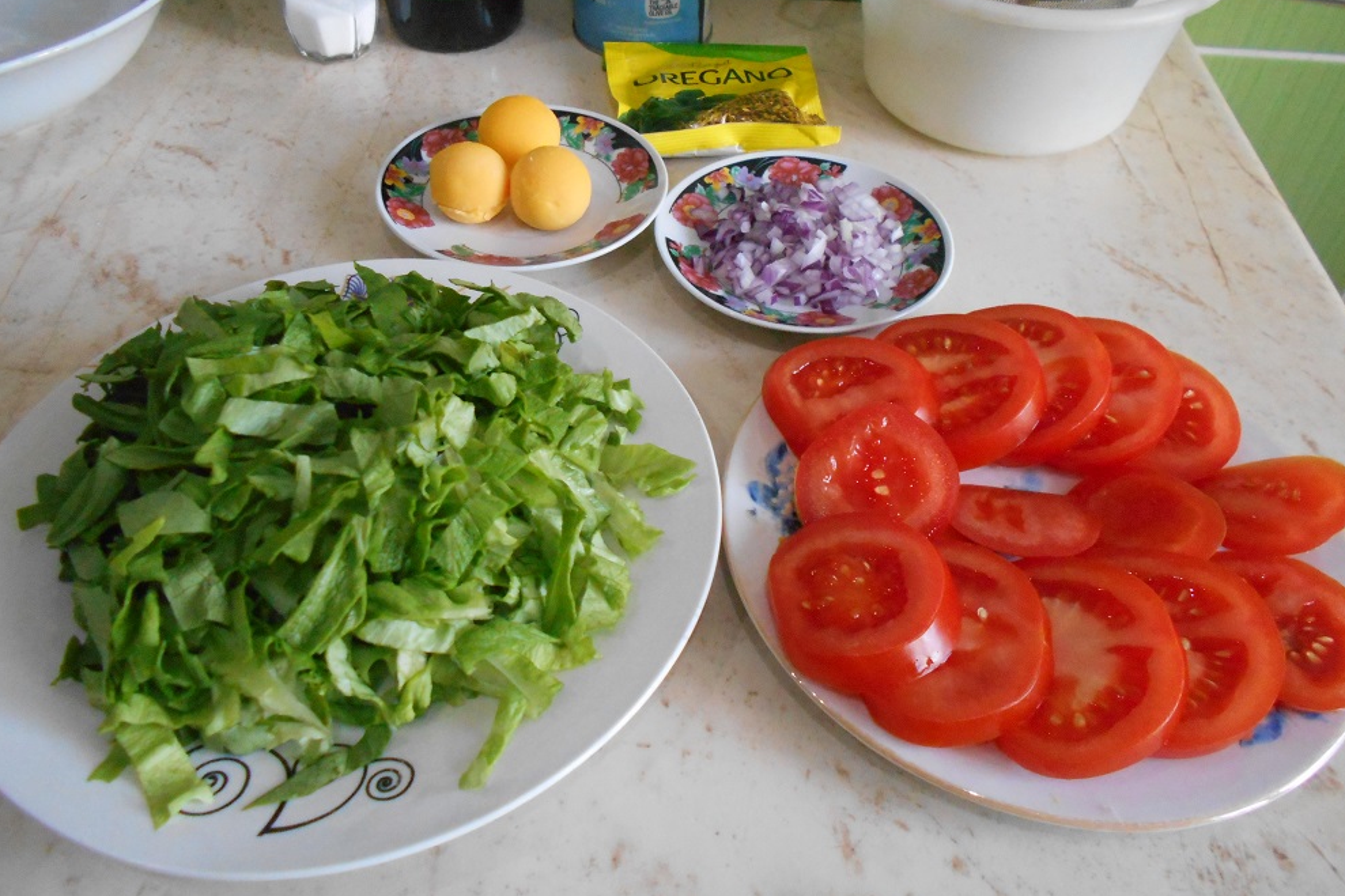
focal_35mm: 28
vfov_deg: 46.2
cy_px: 379
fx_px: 1046
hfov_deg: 65.5
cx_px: 691
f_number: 3.2
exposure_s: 1/100
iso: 800
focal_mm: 4.6
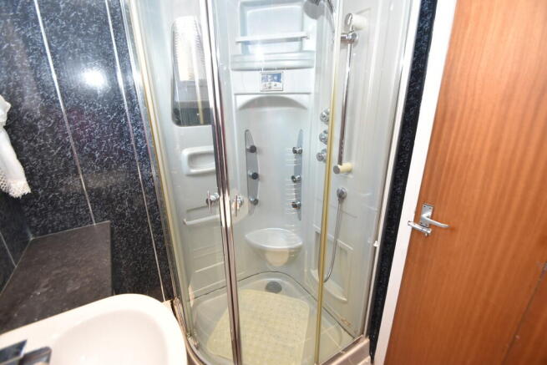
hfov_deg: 100.4
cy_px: 182
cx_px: 274
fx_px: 228
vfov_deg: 77.4
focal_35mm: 15
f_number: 4
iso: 800
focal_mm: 10
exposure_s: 1/60
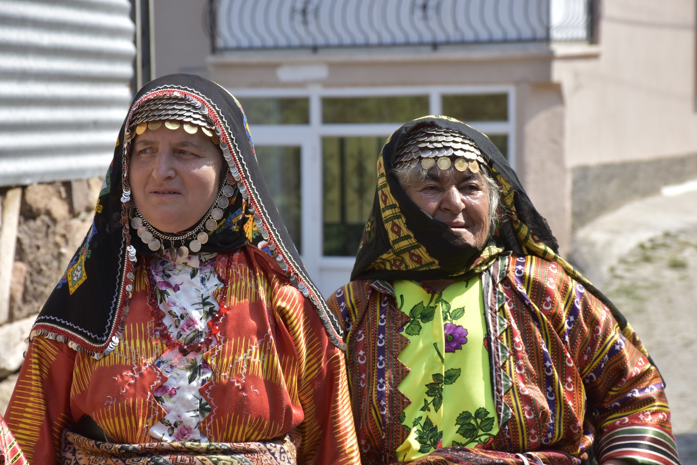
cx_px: 348
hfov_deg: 15.2
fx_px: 2614
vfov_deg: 10.2
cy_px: 232
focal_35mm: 135
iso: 280
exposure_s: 1/500
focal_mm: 90
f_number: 8
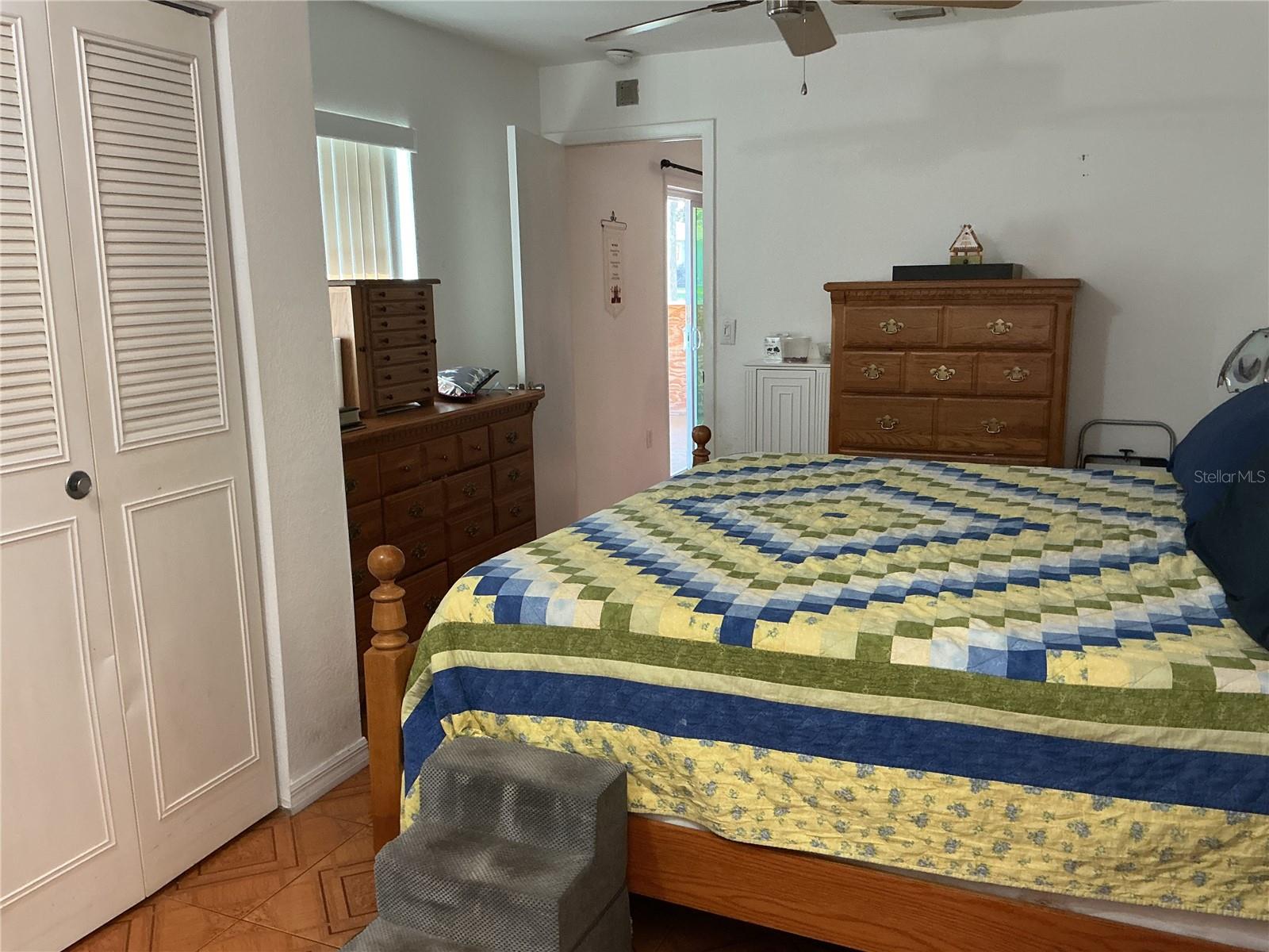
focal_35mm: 29
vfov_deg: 48.2
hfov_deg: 61.7
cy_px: 476
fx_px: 1063
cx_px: 634
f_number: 1.8
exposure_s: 1/60
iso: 160
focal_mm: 3
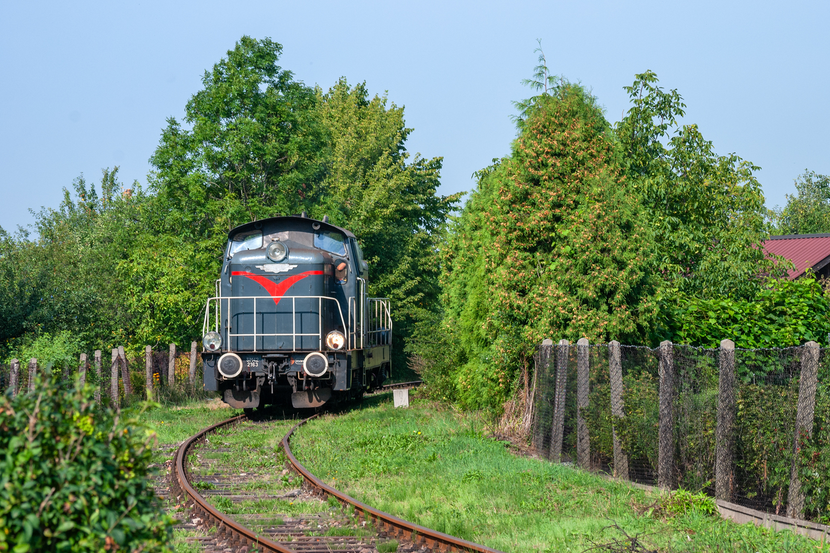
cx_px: 418
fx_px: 2616
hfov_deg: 18.0
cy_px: 275
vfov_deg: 12.1
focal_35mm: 114
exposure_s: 1/320
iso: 100
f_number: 8
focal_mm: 75
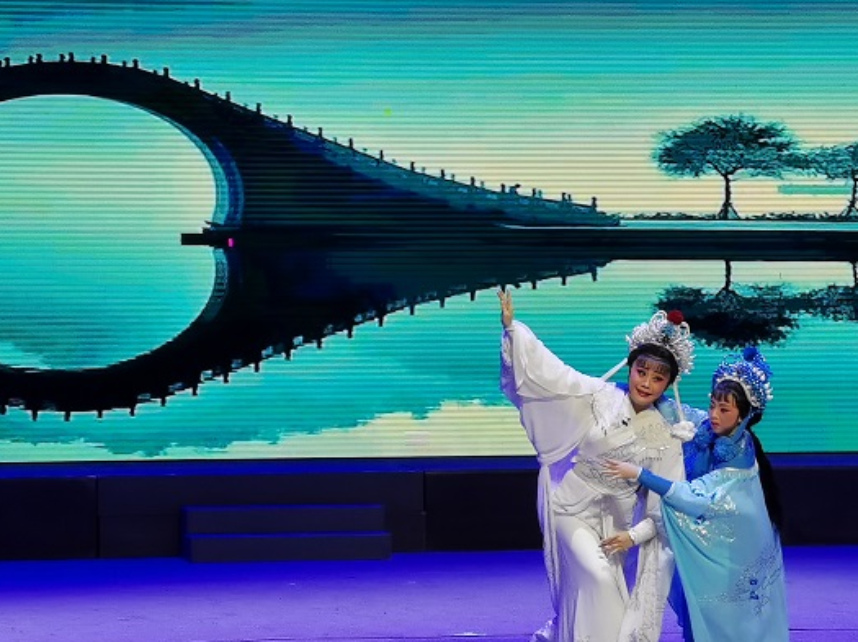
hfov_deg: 12.3
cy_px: 341
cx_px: 441
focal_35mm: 161
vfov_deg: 9.2
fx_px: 3988
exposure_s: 1/100
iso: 100
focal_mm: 7.48
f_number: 2.4
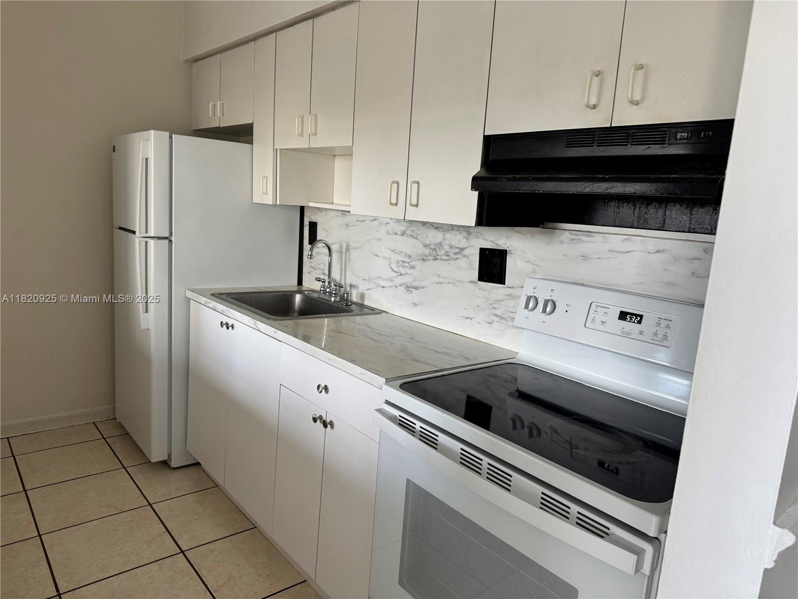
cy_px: 300
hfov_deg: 71.6
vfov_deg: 56.8
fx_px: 553
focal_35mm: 24
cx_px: 399
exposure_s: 1/120
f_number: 1.78
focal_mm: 6.76
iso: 125
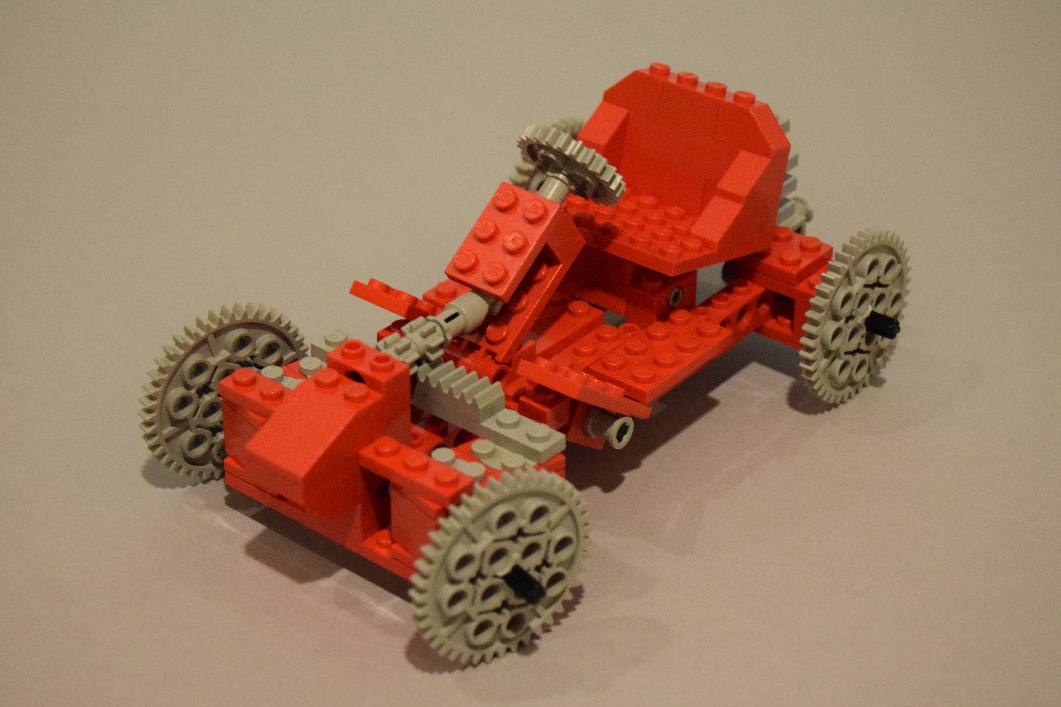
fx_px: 2431
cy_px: 354
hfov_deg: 24.6
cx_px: 530
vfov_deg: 16.6
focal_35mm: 82
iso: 4000
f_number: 5.6
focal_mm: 55
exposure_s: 1/60
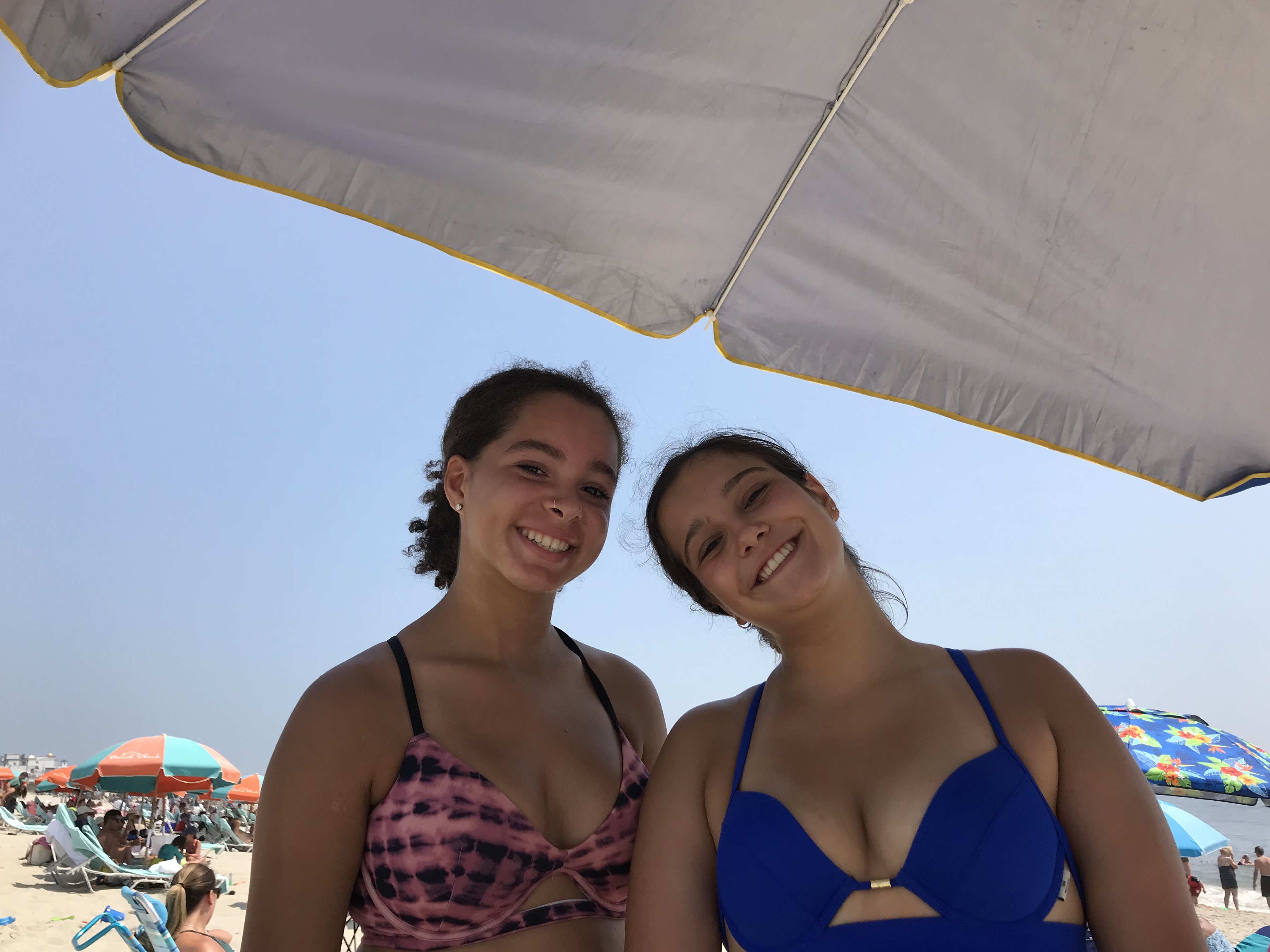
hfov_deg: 61.7
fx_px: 1064
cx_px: 649
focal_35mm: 29
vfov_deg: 48.2
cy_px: 476
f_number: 1.8
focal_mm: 3.99
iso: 20
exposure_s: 1/2336
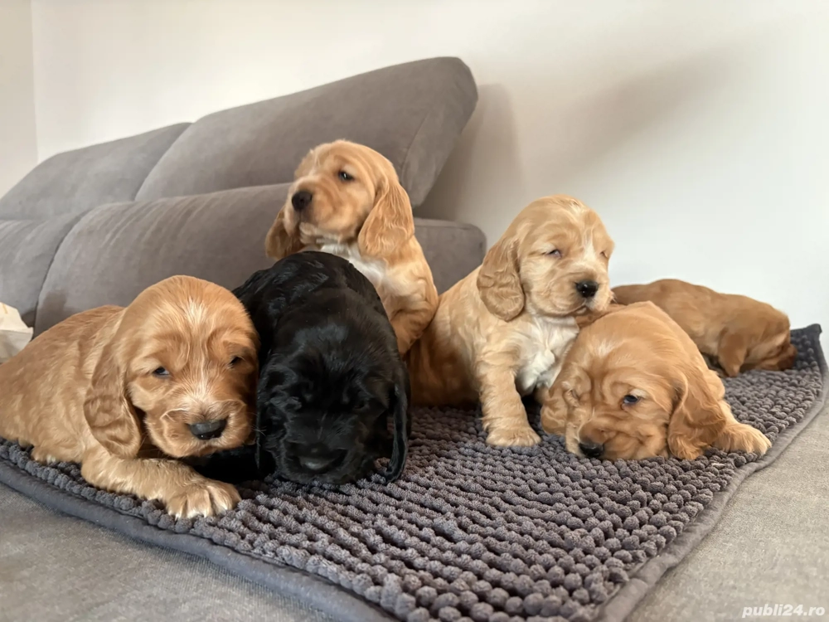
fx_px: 623
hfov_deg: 67.3
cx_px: 414
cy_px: 311
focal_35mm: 26
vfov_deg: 53.1
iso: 320
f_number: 1.6
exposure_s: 1/60
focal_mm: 5.96
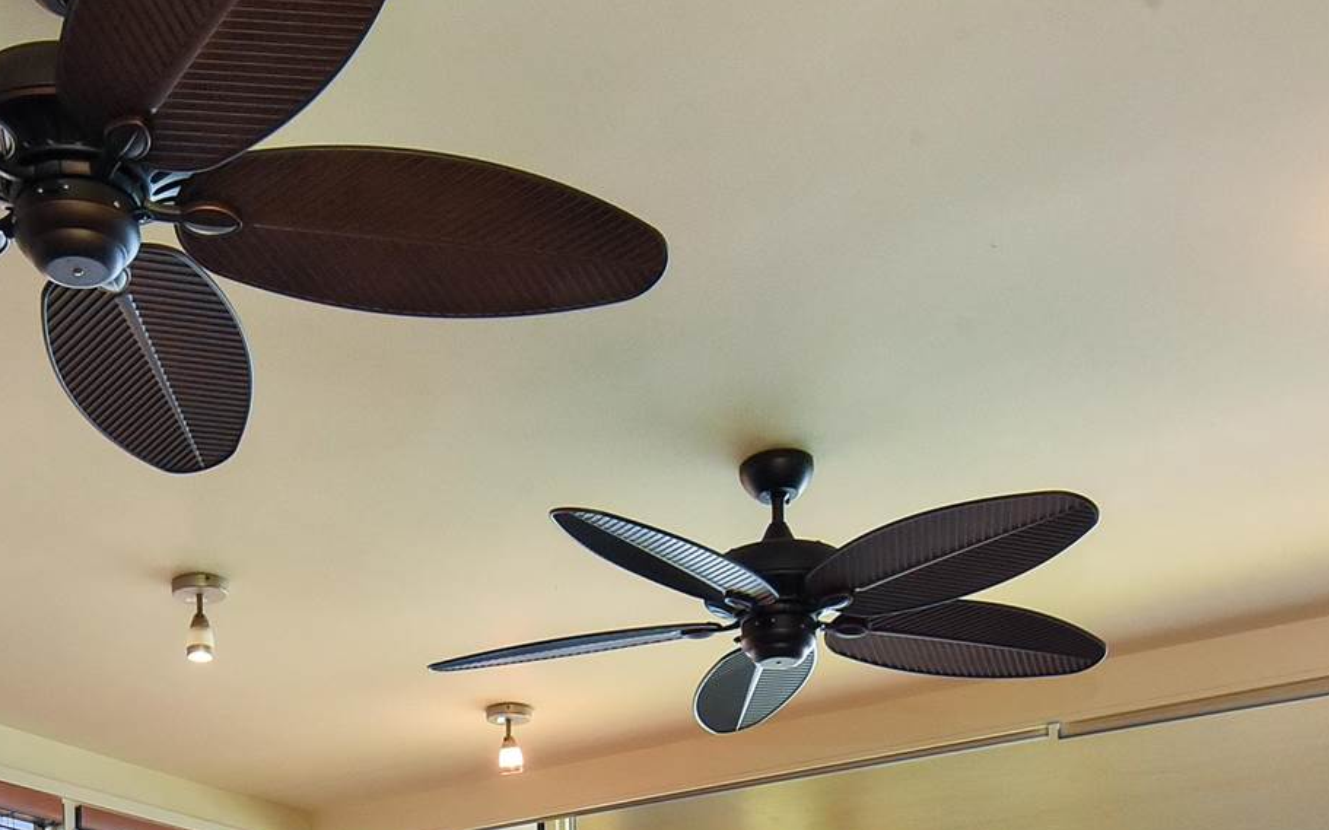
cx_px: 429
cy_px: 1295
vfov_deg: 19.9
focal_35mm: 55
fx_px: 1992
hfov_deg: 36.5
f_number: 16
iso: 2200
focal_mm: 16
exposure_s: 1/15
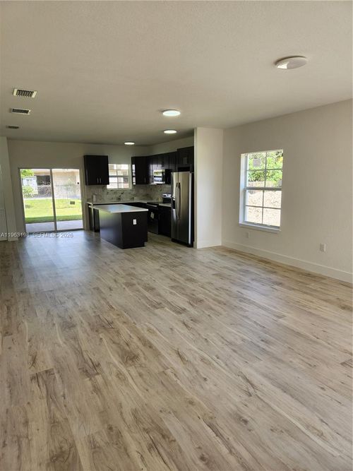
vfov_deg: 73.9
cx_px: 176
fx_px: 313
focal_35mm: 23
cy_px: 236
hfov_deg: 58.9
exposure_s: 1/180
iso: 40
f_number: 1.8
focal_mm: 5.4
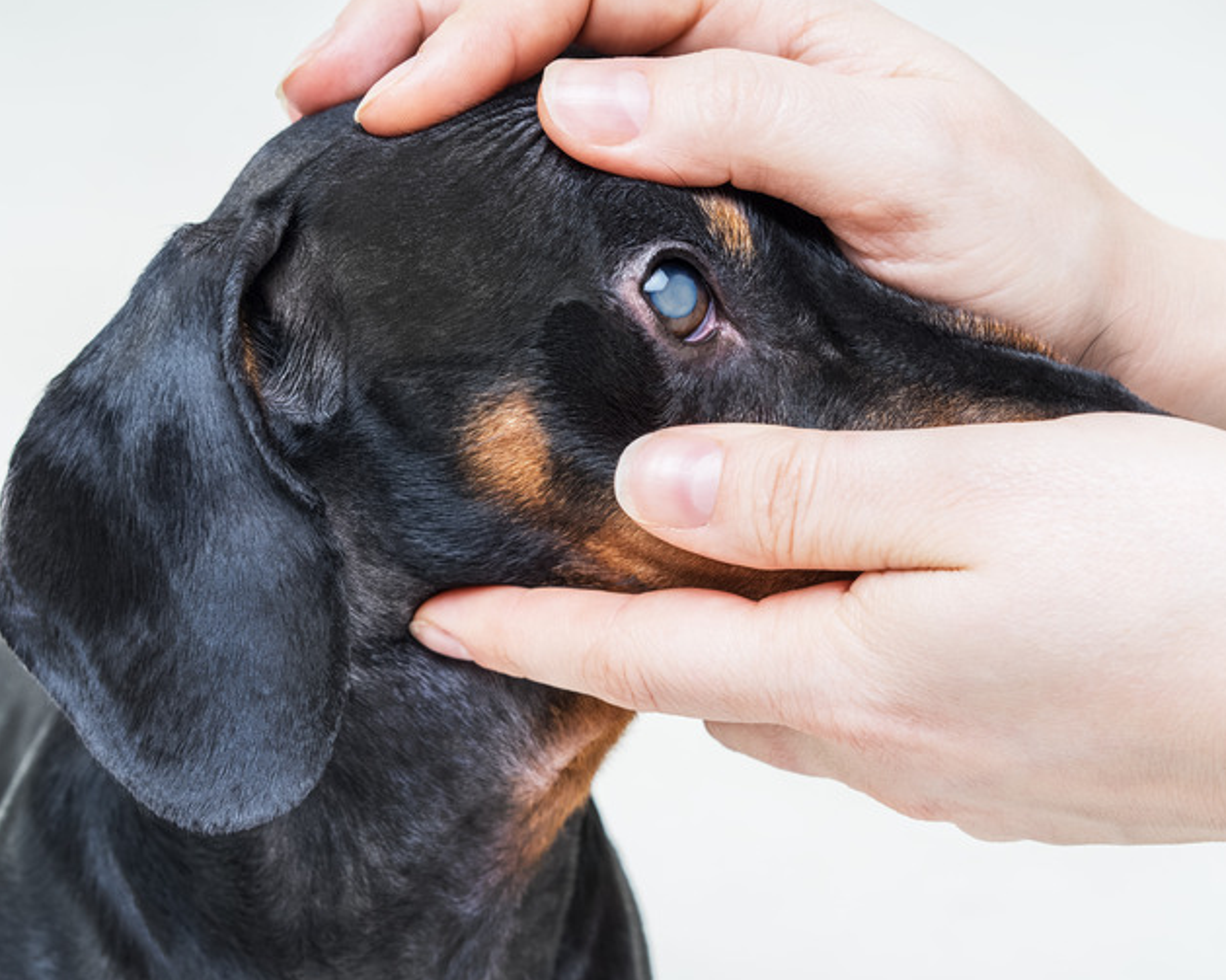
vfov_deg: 23.8
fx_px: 2322
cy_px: 480
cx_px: 581
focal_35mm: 64
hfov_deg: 29.6
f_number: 8
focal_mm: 55
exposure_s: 1/160
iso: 100
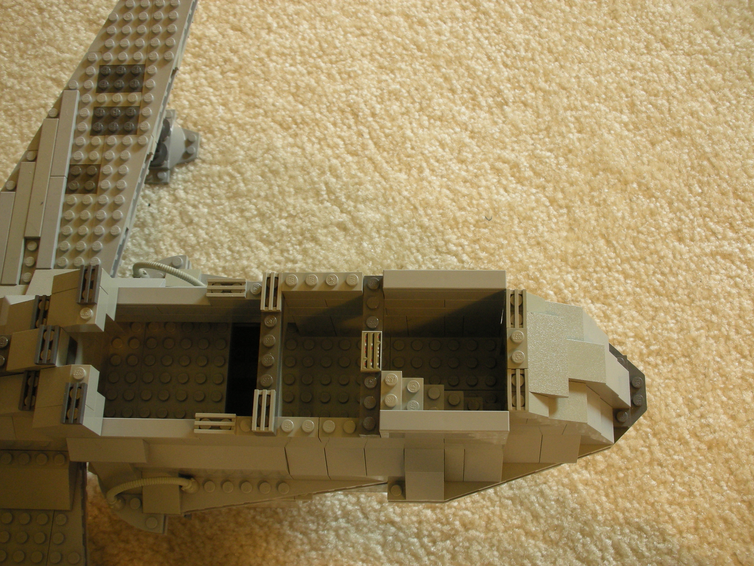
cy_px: 283
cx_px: 377
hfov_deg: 41.2
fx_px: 1002
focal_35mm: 46
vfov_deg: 31.5
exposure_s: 1/4
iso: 118
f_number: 3.5
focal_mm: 7.7
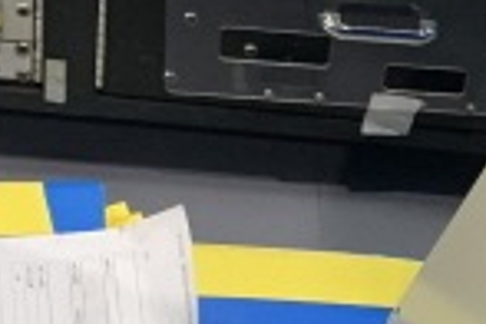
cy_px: 503
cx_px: 747
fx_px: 1984
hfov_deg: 13.1
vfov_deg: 9.1
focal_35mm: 147
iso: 160
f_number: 1.8
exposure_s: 1/60
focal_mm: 4.25
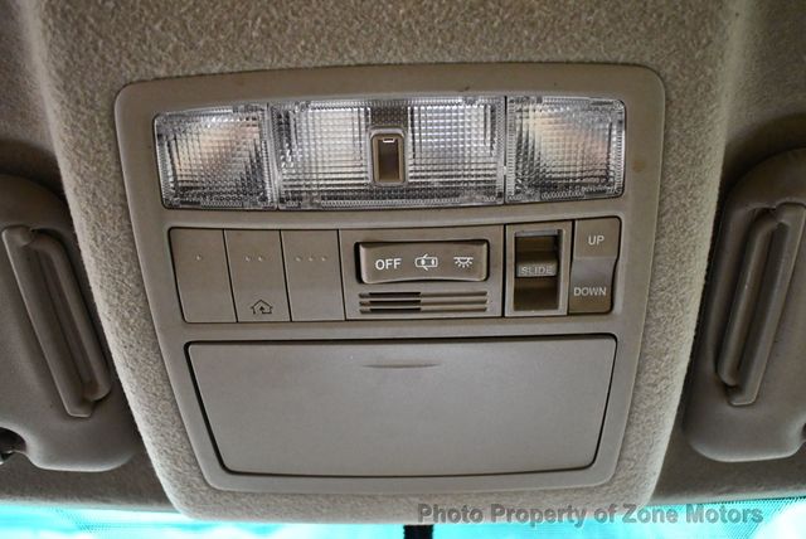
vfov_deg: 36.9
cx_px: 403
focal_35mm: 36
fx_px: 807
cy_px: 270
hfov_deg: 53.1
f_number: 3.5
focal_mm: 18
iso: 4000
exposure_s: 1/60
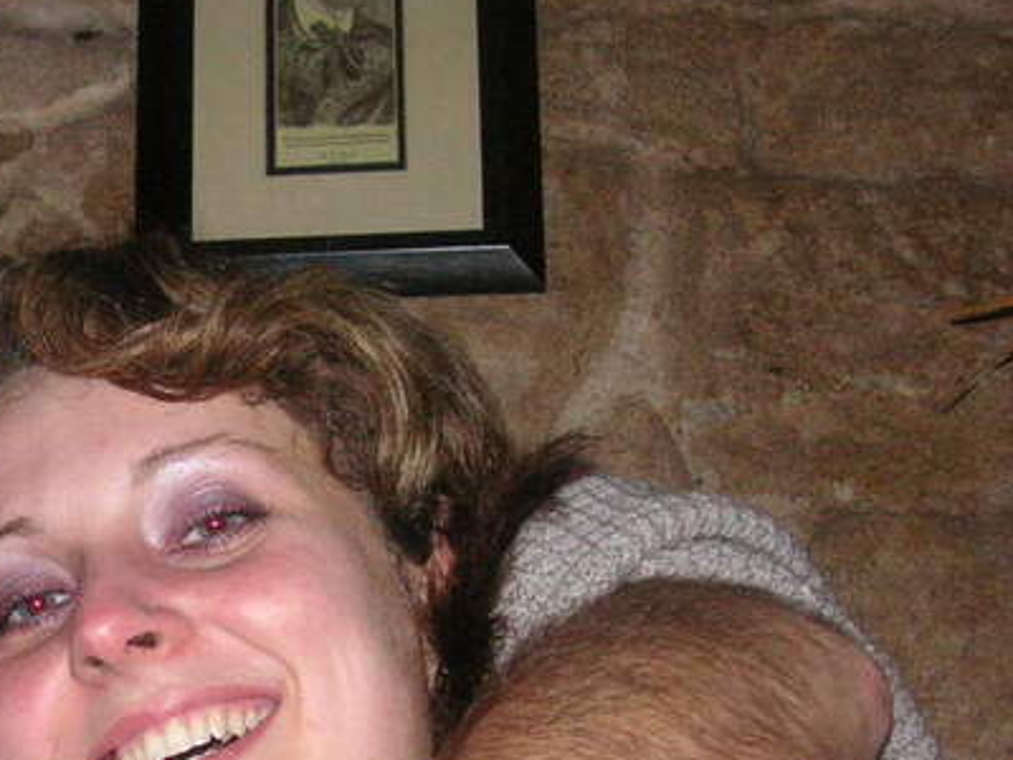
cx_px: 165
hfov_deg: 25.7
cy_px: 666
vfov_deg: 19.6
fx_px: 2166
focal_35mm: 74
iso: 160
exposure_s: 1/45
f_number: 2.8
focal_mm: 6.1
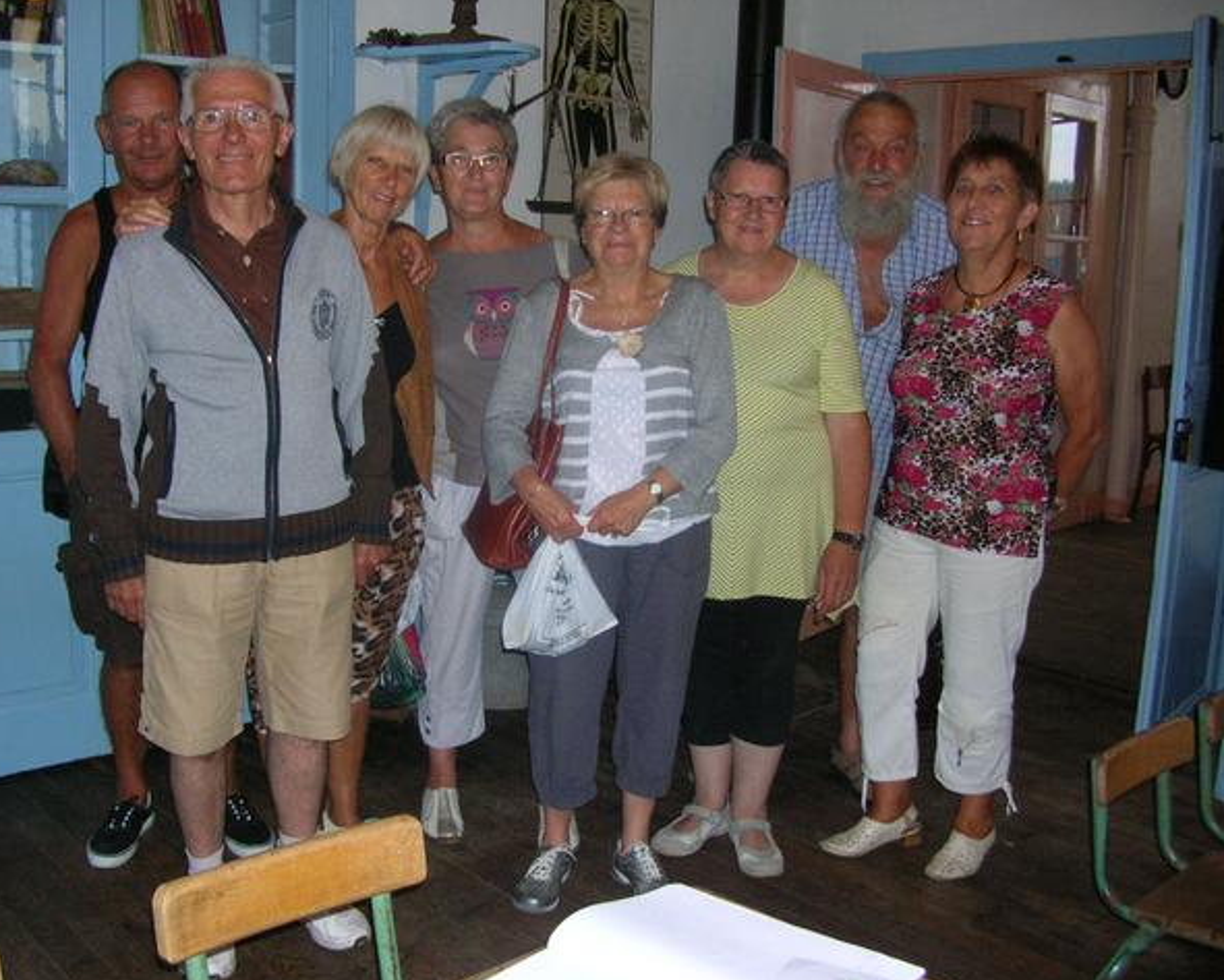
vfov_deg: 40.1
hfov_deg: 49.0
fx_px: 1341
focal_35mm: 37
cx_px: 563
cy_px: 491
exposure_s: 1/60.1
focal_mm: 5.8
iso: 117
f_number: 2.8
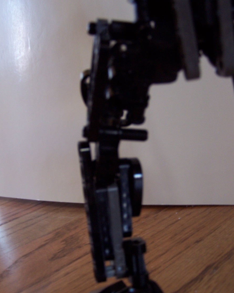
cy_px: 153
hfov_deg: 28.1
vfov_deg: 34.7
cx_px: 118
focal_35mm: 54
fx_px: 467
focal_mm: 8.5
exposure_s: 1/8
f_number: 3.2
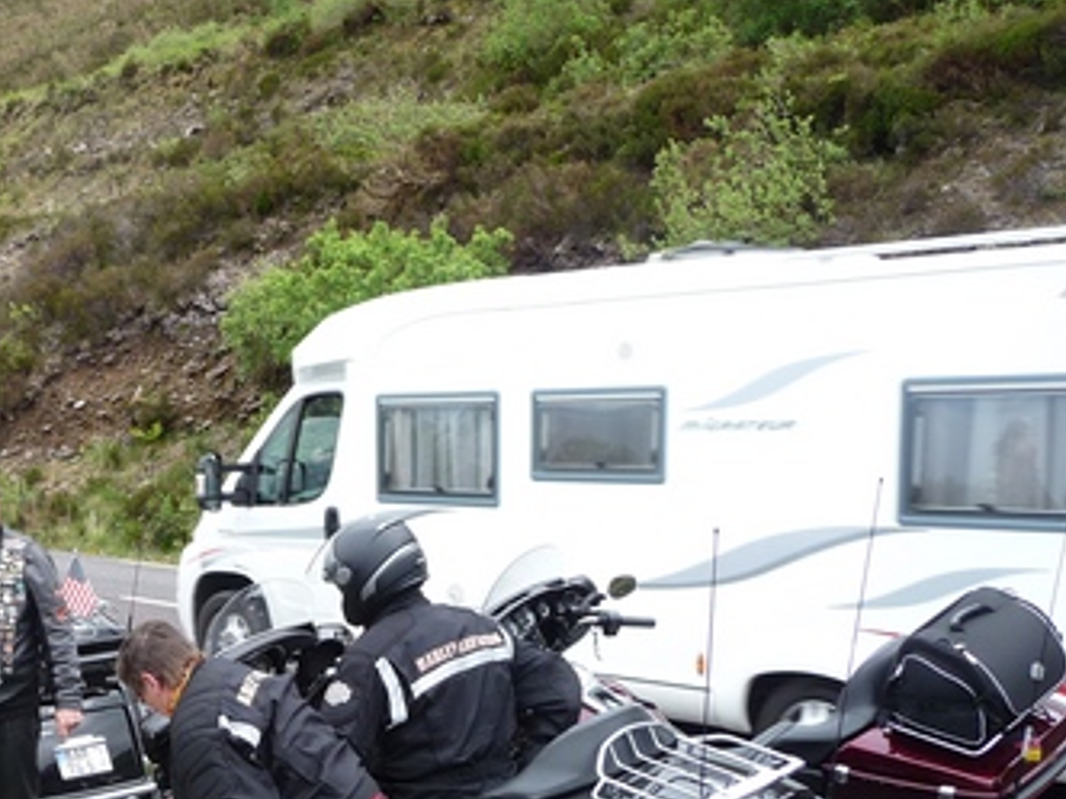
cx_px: 90
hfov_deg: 33.5
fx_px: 1663
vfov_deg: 26.6
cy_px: 619
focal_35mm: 54
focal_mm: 4.7
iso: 100
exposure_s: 1/250
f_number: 3.3
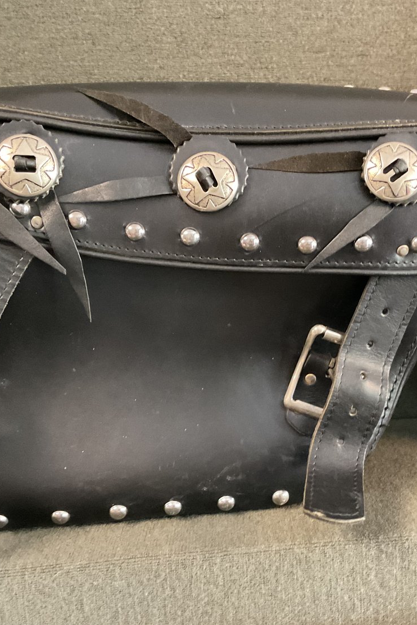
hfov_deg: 32.5
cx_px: 255
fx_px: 712
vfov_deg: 47.4
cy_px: 312
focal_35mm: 41
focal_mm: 3
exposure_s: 1/25
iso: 500
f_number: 1.8
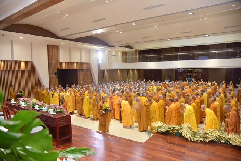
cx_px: 120
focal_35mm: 24
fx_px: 161
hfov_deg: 73.7
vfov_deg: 53.2
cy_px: 80
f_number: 4.5
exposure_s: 1/125
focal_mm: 24
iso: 1250
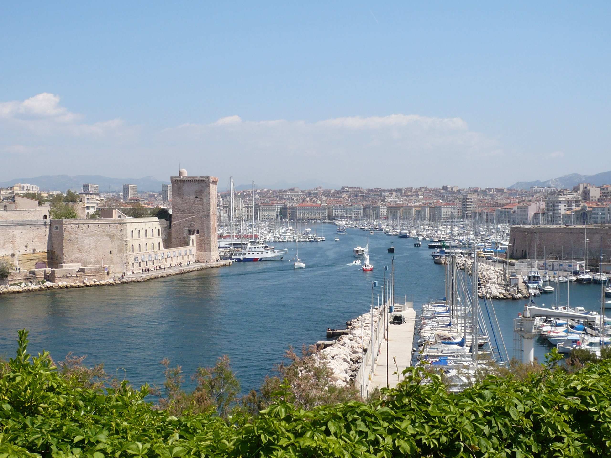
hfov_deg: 39.7
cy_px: 229
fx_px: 847
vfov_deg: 30.3
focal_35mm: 48
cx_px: 306
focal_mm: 6.6
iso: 100
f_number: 9
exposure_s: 1/200
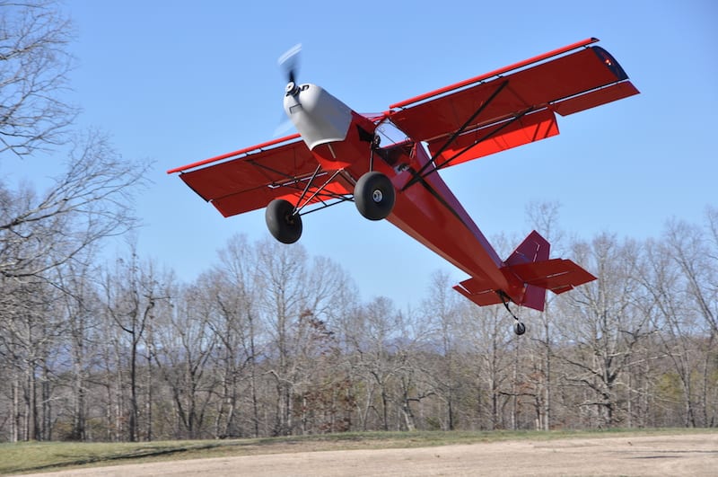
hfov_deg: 17.1
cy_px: 238
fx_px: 2390
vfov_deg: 11.4
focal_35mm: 120
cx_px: 359
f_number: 8
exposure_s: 1/500
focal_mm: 80
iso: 200
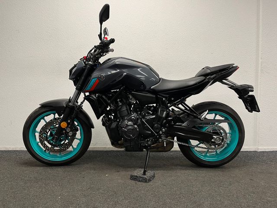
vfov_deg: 53.1
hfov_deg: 67.3
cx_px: 138
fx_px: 208
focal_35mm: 26
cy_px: 104
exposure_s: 1/50
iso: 80
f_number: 1.6
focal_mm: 5.1
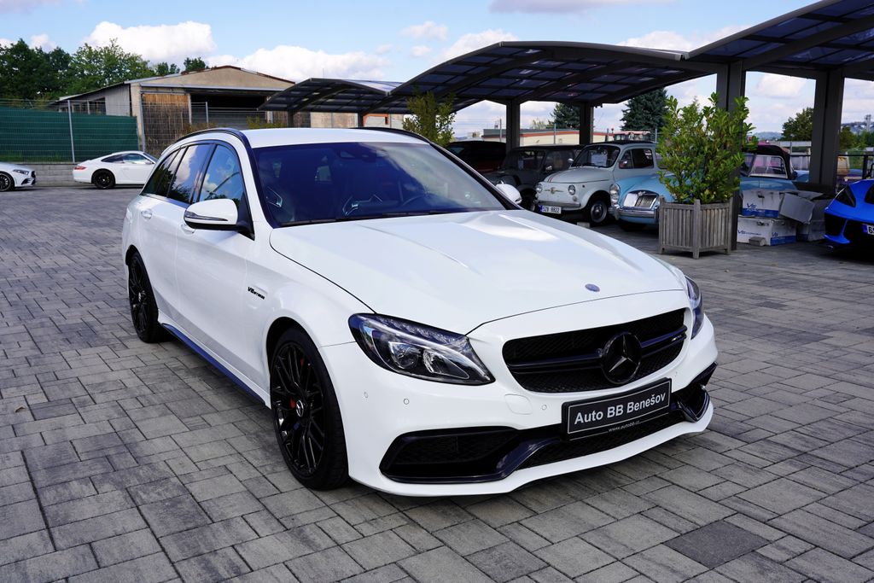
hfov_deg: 57.2
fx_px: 801
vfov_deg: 40.0
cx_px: 437
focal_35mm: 33
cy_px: 292
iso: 100
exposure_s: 1/160
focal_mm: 33
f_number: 10
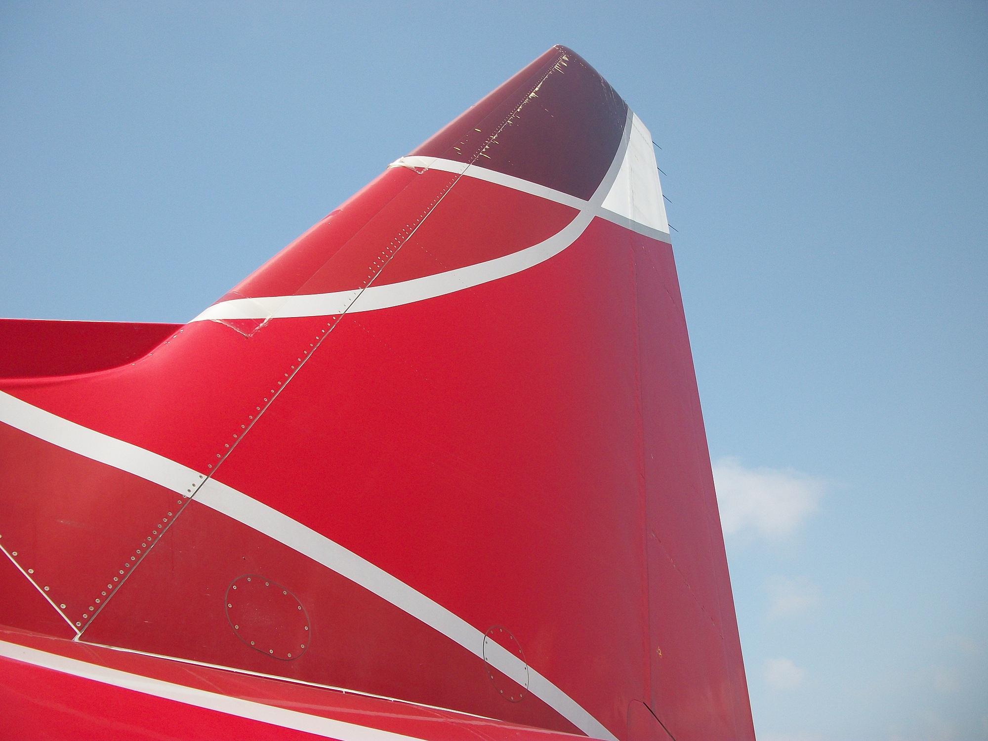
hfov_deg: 52.6
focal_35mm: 35
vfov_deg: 40.7
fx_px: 999
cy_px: 370
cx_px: 494
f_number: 3.1
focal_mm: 6.3
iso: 80
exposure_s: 1/800
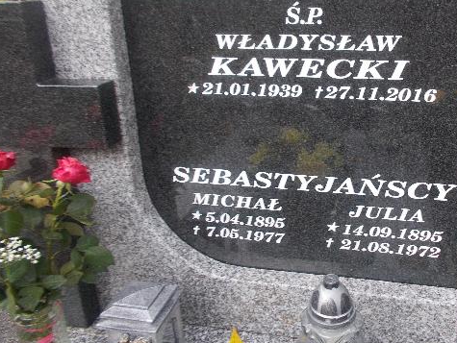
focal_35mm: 35
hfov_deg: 51.7
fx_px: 462
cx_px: 302
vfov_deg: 40.4
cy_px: 121
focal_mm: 4.6
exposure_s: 1/40
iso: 80
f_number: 3.2
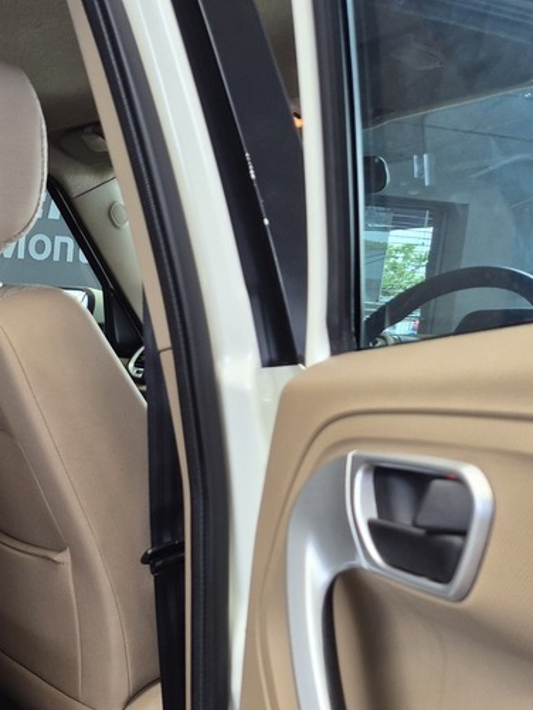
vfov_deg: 39.9
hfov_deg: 26.8
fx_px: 964
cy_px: 482
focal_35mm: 47
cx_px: -129
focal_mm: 5.4
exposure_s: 1/100
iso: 160
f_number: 1.8
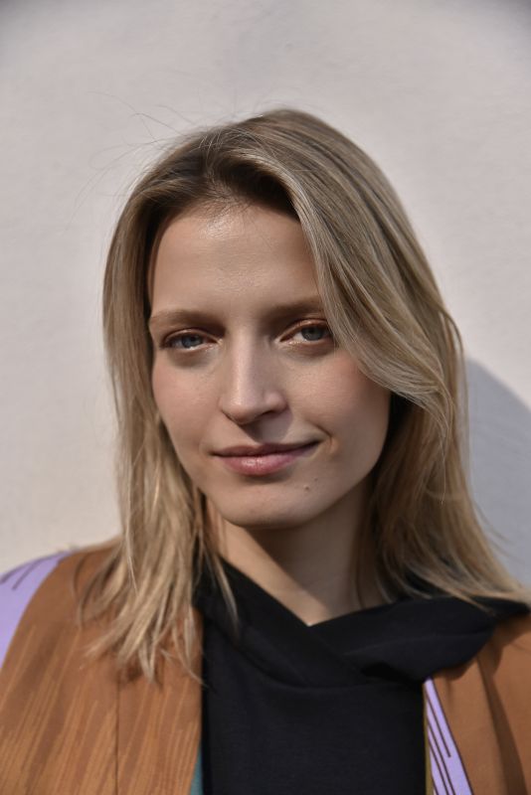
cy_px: 398
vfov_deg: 38.2
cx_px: 266
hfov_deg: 26.0
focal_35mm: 52
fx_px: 1149
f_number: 4
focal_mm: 52
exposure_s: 1/2000
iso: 250
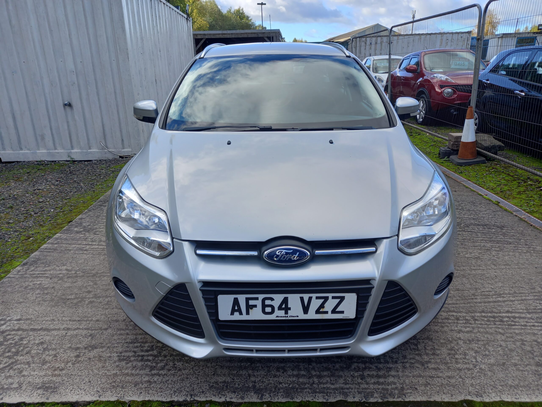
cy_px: 204
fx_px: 391
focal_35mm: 25
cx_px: 271
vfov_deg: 54.9
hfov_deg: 69.4
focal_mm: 4.6
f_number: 2
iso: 25
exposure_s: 1/265
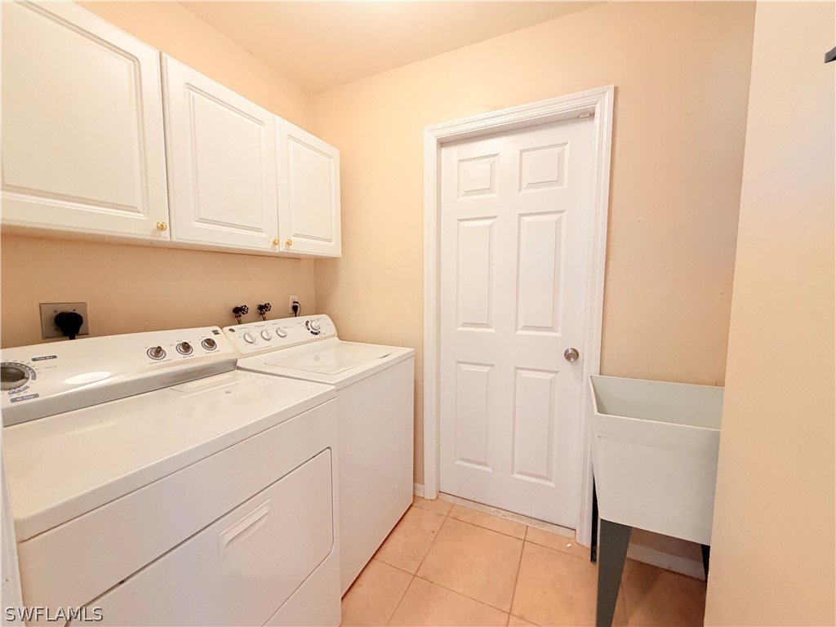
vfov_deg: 85.7
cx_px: 418
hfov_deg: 102.1
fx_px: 338
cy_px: 314
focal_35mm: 14
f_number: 2.2
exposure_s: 1/60
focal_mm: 2.22
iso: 320
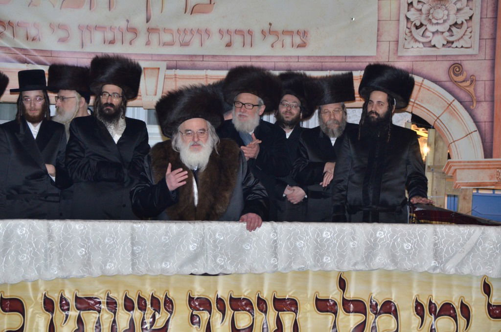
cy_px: 166
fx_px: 2187
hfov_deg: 13.1
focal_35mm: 158
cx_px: 250
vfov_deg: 8.7
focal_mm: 105
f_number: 5.6
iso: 1250
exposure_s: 1/125
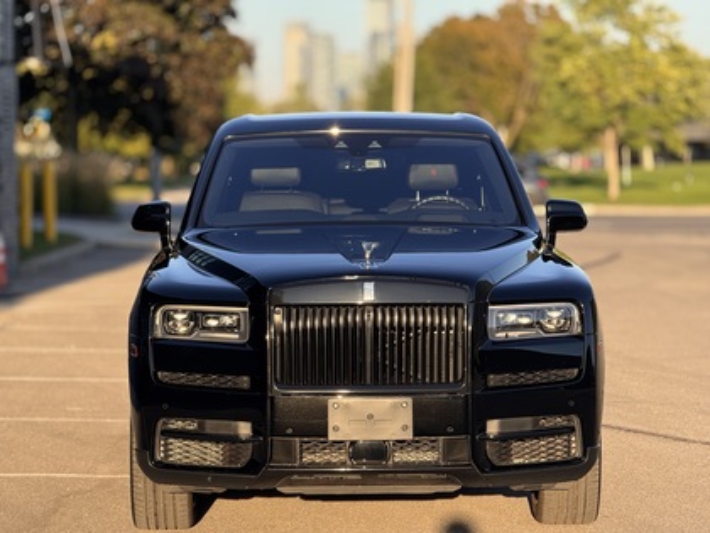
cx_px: 355
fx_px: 2461
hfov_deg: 16.4
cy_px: 266
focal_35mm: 120
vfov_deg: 12.3
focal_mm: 15.66
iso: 50
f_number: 2.8
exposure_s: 1/311
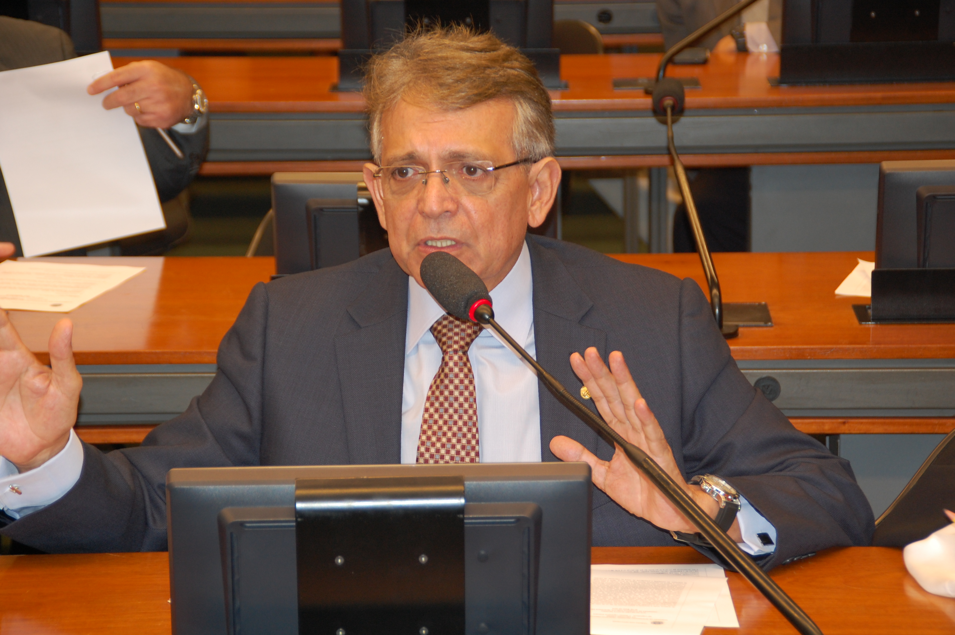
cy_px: 318
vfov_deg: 10.6
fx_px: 3419
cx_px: 478
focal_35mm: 129
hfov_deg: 15.9
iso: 400
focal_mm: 86
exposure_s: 1/60
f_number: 5.6
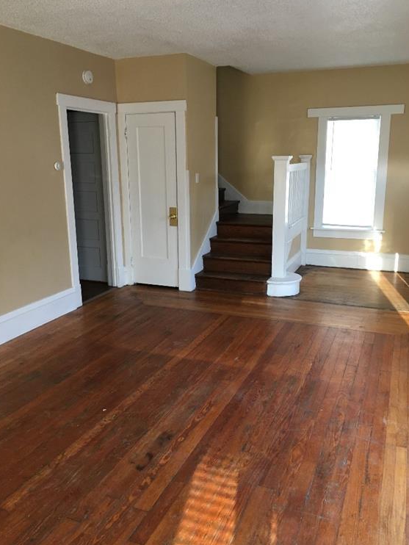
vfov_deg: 59.9
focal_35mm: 30
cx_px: 206
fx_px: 472
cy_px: 264
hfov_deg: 46.8
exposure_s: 1/30
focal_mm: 4.15
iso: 100
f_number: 2.2
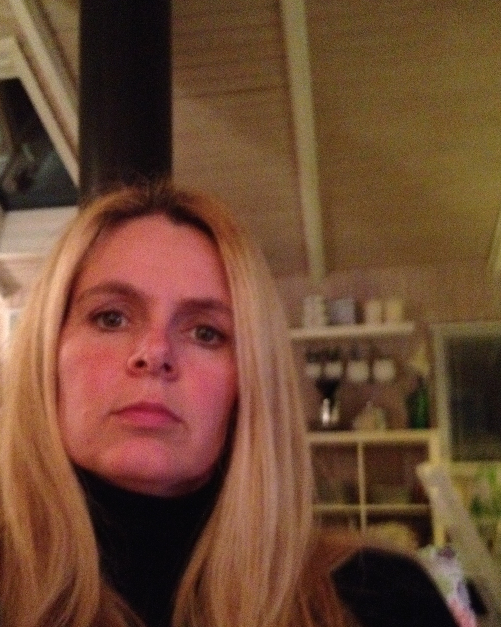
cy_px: 381
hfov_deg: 33.4
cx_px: 213
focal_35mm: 45
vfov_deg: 40.9
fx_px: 834
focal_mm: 4.28
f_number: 2.4
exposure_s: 1/15
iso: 800
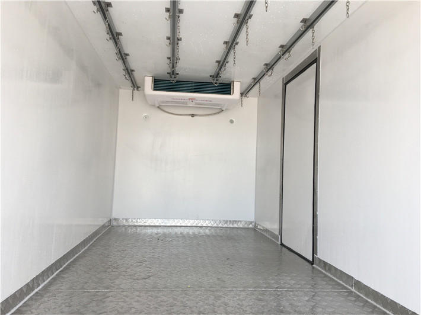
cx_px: 210
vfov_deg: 48.2
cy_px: 158
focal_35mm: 29
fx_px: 353
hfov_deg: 61.7
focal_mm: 4.15
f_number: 2.2
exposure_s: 1/159
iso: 25
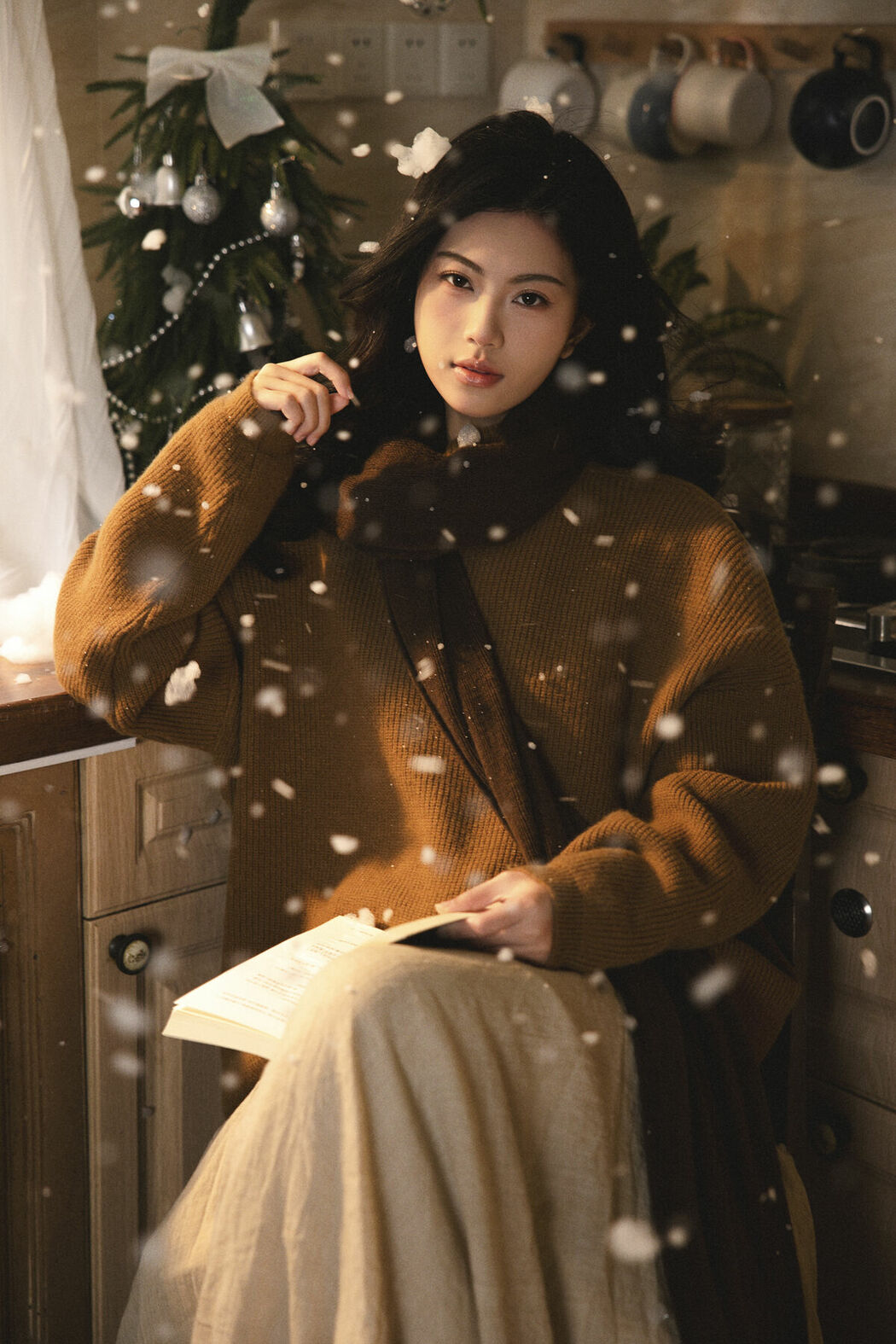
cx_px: 448
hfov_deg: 19.5
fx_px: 2613
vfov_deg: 28.8
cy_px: 672
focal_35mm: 70
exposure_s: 1/125
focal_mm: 70
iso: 160
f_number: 2.8
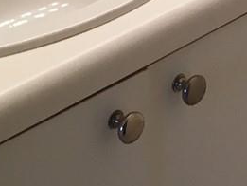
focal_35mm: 178
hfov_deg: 10.7
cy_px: -286
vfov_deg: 7.7
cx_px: 370
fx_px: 1271
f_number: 2.2
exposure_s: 1/40
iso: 32
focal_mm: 4.15
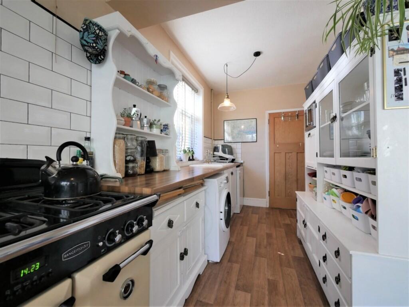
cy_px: 154
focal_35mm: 14
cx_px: 204
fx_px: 165
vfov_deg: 85.7
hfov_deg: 102.0
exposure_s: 1/60
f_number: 4
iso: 400
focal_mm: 7
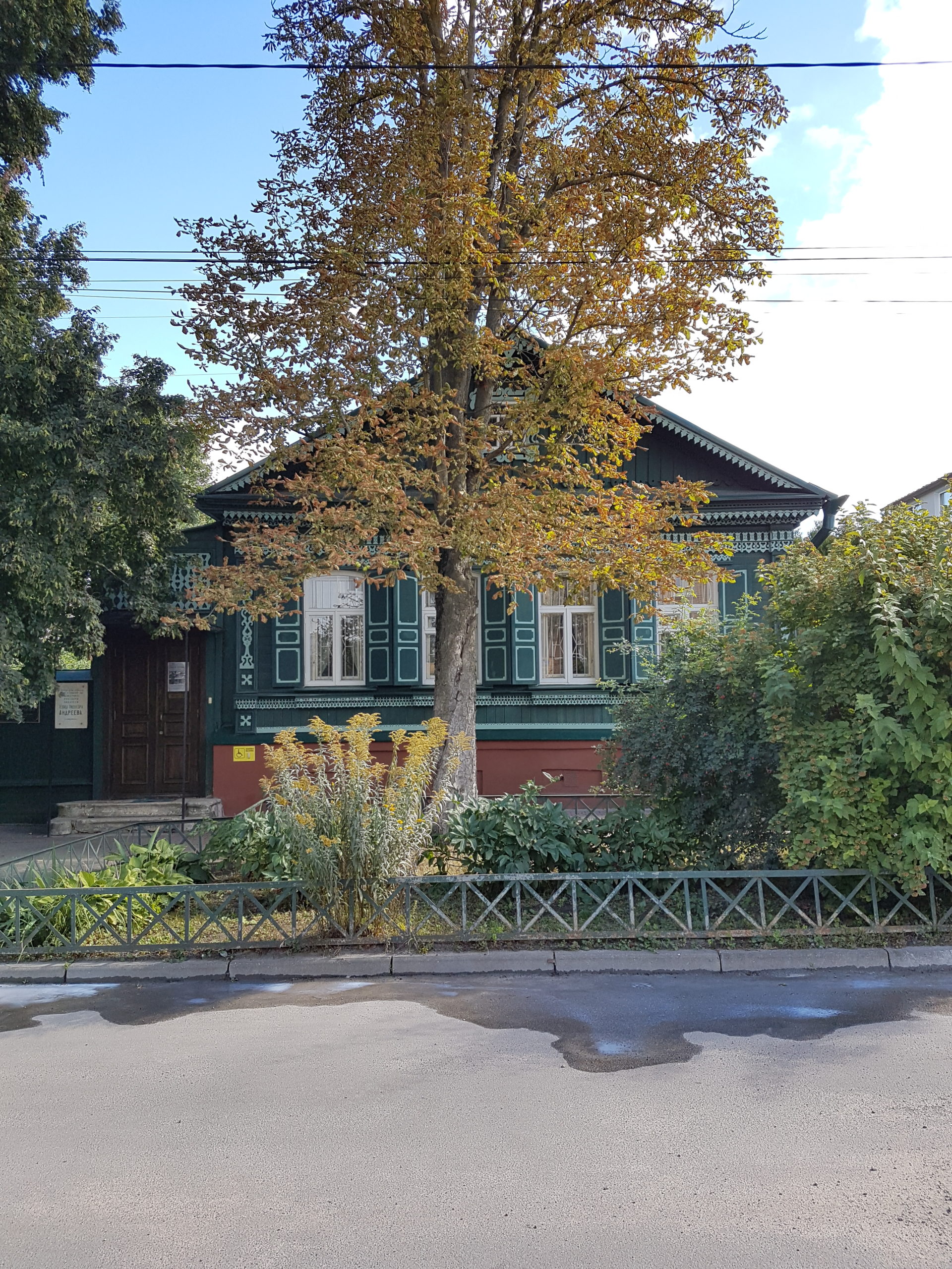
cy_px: 634
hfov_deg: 53.1
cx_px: 476
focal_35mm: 26
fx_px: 953
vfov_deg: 67.3
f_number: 1.7
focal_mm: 4.2
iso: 40
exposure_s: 1/546
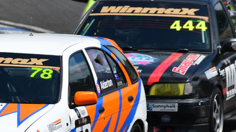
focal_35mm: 1739
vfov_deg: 0.7
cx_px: -11
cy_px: 83
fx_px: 10874
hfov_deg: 1.2
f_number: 10
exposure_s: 1/640
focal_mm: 500
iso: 200
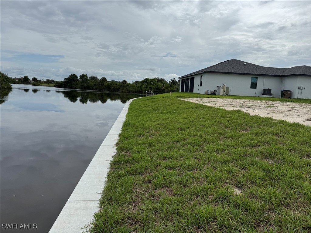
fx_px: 216
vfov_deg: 56.8
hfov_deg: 71.6
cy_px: 116
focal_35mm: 24
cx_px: 156
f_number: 1.78
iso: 80
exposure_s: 1/10417
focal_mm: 6.76
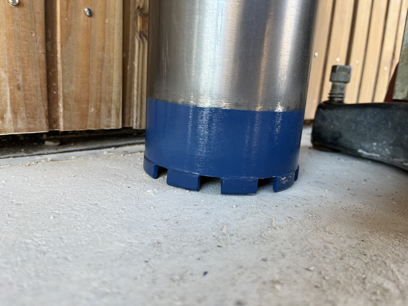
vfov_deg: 53.1
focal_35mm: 26
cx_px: 204
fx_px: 306
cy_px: 153
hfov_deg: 67.3
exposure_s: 1/121
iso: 80
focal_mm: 5.1
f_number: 1.6
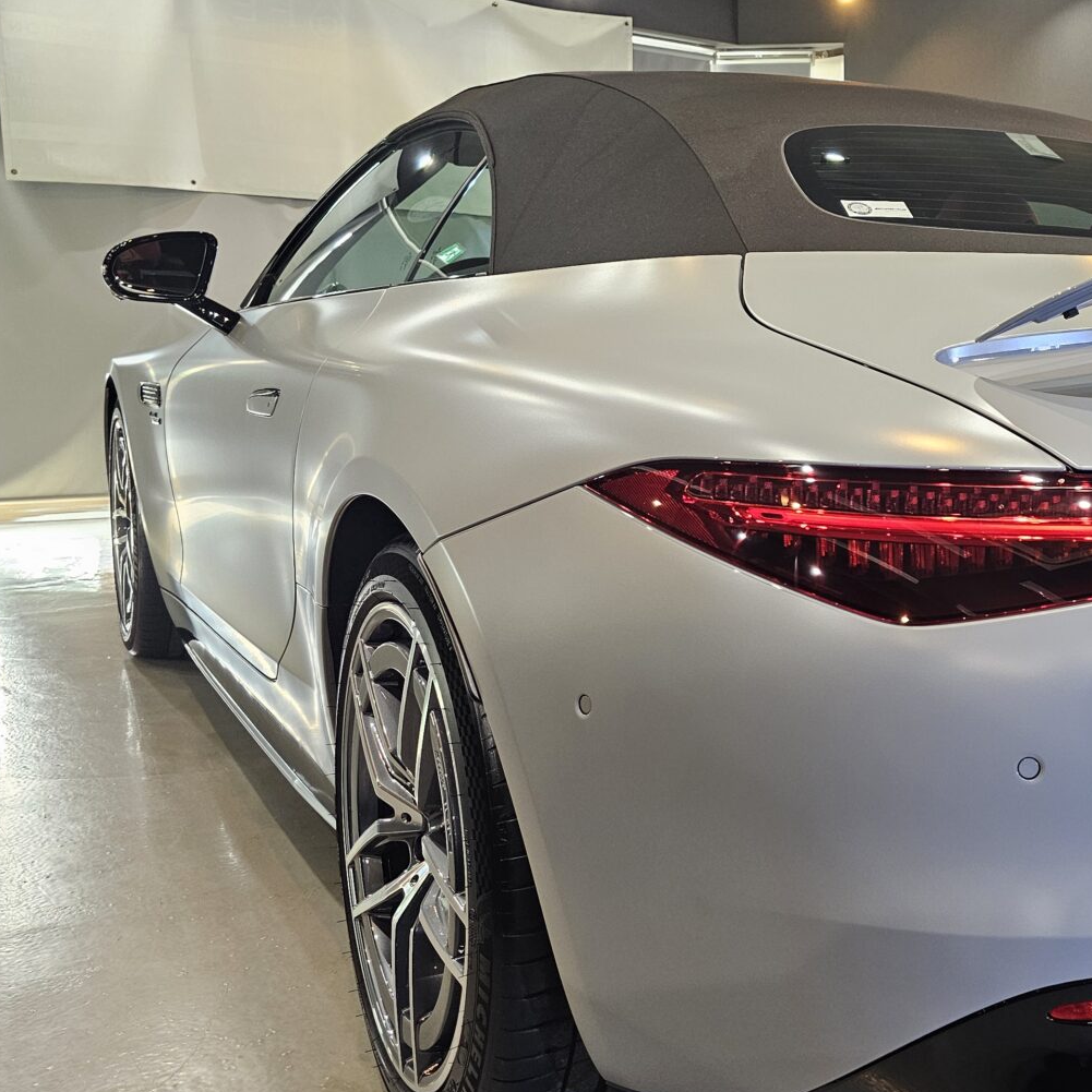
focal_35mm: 39
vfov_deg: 42.8
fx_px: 1392
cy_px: 521
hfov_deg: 39.0
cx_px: 1035
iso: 320
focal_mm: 6.3
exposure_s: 1/100
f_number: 1.7
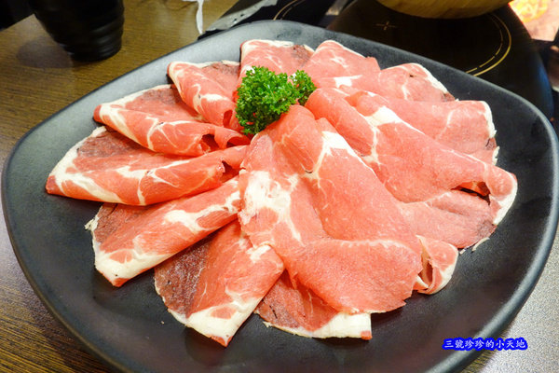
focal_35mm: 28
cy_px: 186
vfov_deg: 46.4
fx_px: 435
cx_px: 280
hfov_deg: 65.5
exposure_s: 1/4
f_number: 8
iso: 1250
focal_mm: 10.4
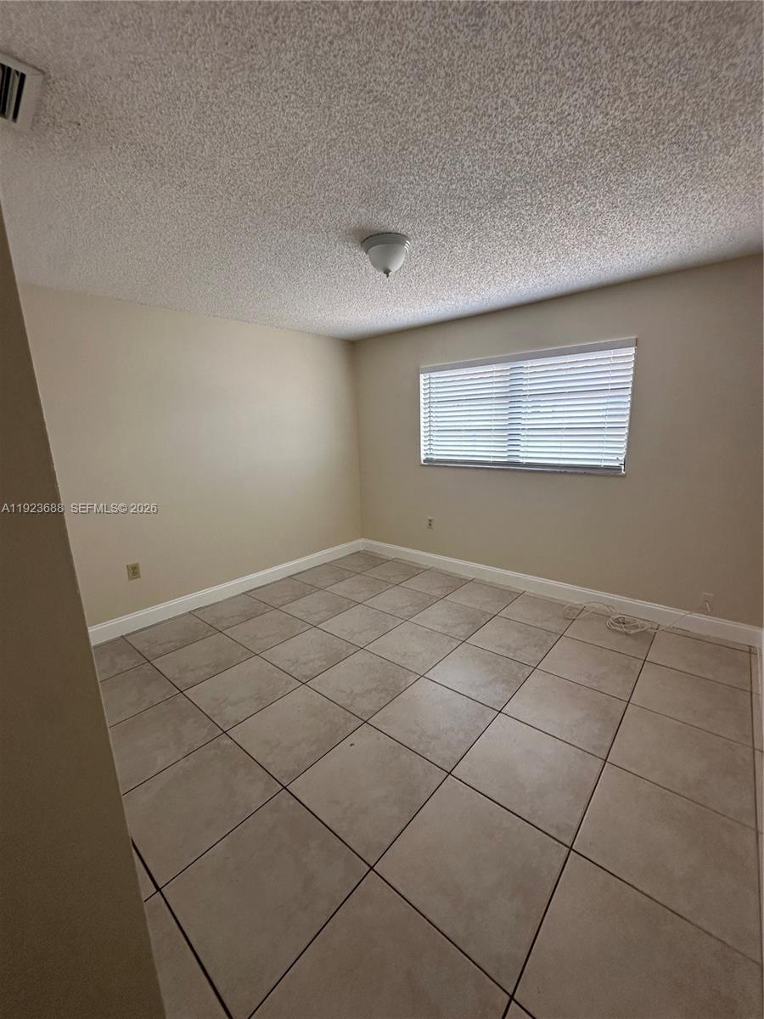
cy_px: 510
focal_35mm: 14
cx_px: 382
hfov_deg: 85.7
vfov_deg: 102.1
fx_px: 412
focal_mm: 2.22
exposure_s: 1/99
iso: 100
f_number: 2.2
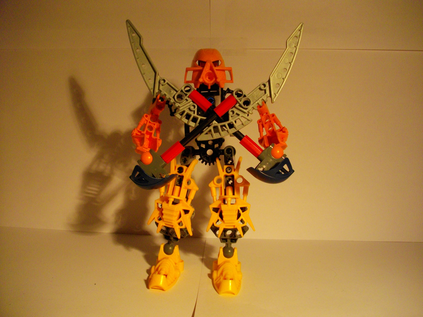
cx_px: 212
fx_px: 391
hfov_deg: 56.8
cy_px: 158
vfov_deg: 44.2
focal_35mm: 32
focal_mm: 5.7
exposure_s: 1/50
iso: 233
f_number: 2.9
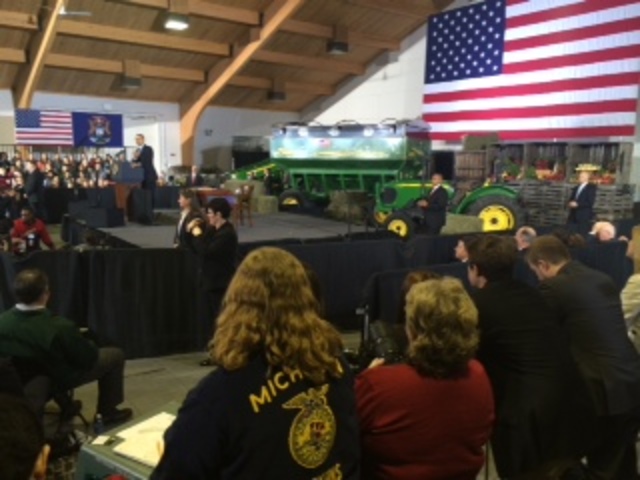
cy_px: 240
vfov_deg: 46.8
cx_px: 320
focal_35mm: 30
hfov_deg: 60.0
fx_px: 555
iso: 64
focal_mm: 4.12
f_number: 2.2
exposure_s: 1/30
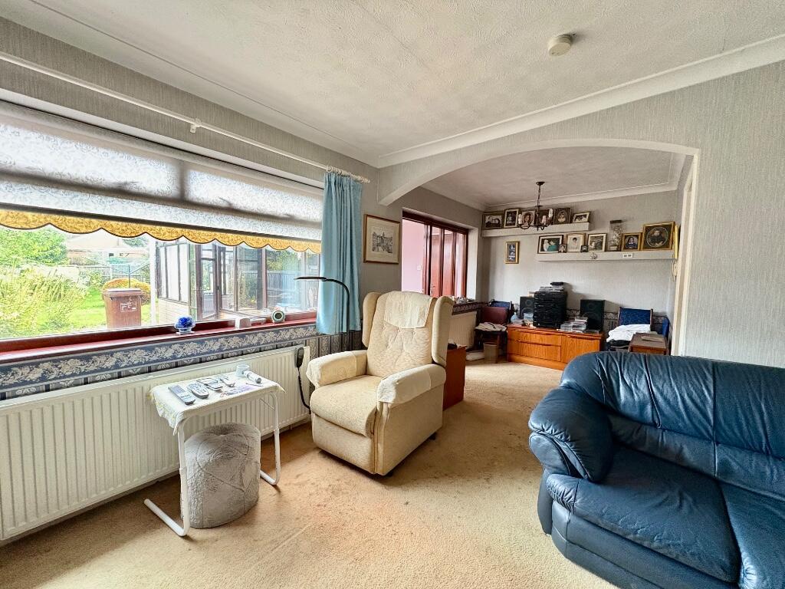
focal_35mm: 14
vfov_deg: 85.7
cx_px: 392
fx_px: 317
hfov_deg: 102.1
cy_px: 294
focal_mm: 2.22
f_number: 2.2
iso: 640
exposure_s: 1/60
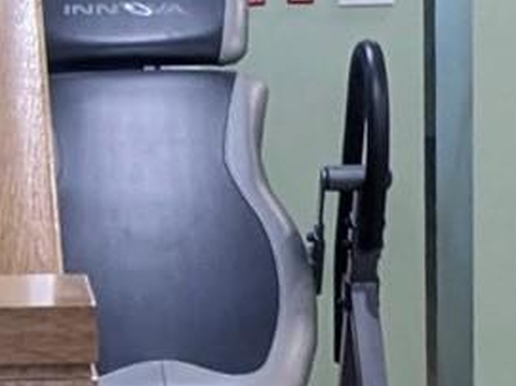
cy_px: 360
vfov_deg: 12.1
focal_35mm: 121
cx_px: -127
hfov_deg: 15.6
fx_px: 1803
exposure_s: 1/60
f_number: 2.2
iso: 164
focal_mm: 2.22
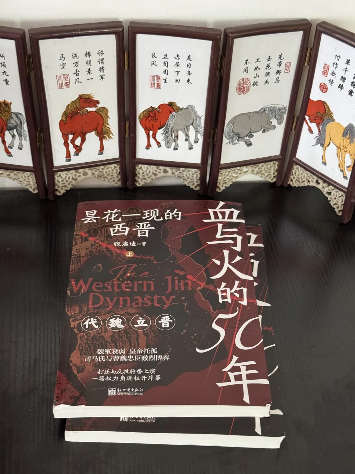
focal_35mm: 48
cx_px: 178
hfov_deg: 30.3
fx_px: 656
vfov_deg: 39.7
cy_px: 237
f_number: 1.78
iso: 500
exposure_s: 1/40
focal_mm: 6.76
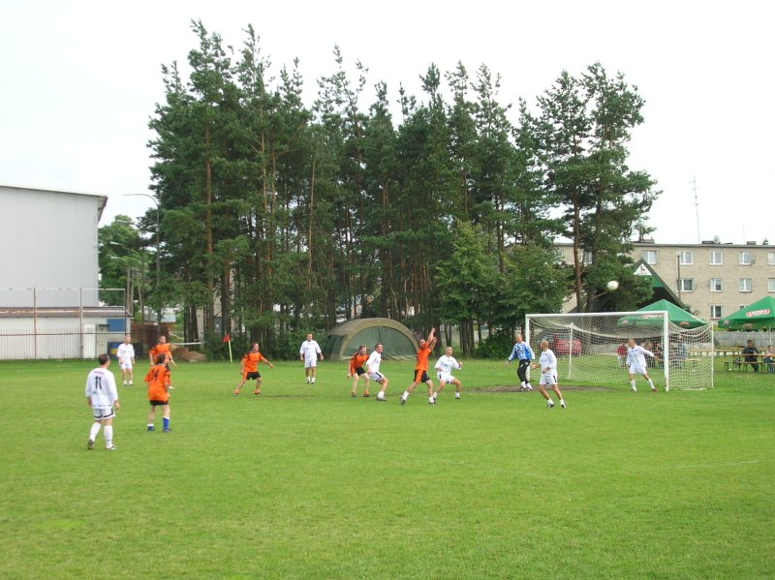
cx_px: 388
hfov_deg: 29.8
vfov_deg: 22.6
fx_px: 1454
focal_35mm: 65
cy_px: 290
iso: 50
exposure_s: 1/173
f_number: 3.7
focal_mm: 10.9
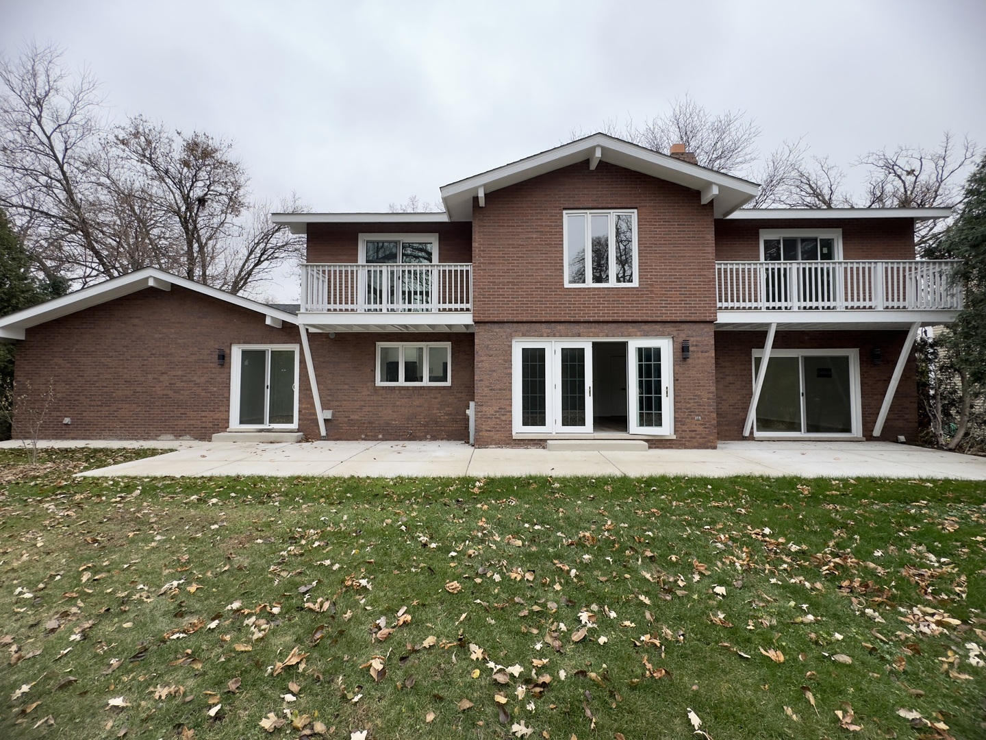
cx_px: 493
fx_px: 399
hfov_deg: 102.1
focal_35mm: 14
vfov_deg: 85.7
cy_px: 370
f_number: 2.2
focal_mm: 2.22
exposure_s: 1/162
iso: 40
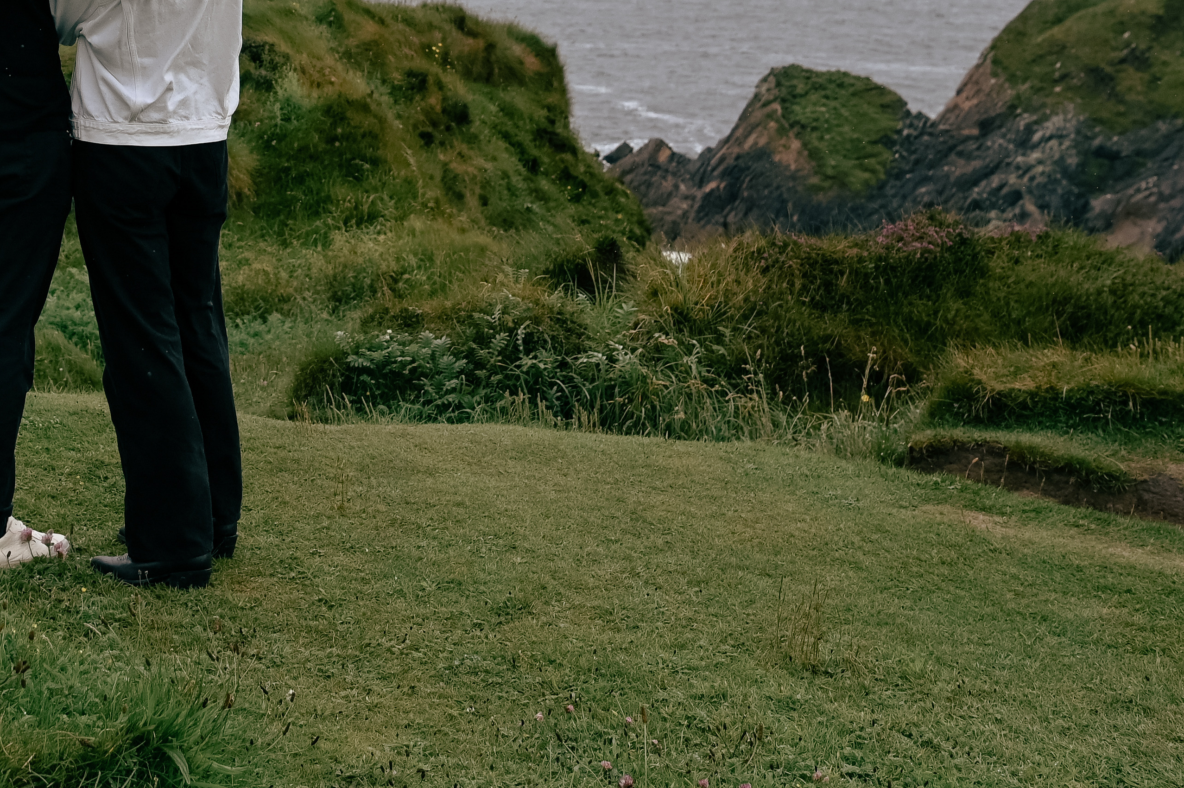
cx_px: 158
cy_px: -134
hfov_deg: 27.6
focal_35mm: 71
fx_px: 2334
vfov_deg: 18.3
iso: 800
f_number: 4
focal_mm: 30
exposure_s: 1/3200
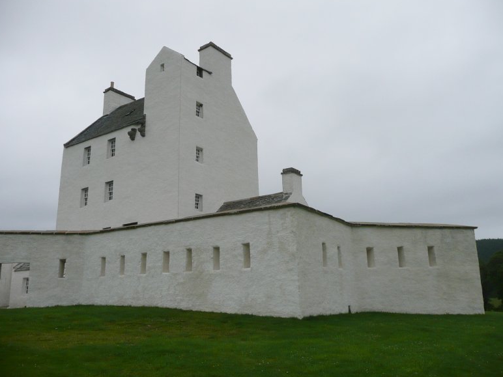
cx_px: 256
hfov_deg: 61.7
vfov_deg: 48.2
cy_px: 187
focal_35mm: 29
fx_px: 421
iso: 100
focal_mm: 4.6
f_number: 3.3
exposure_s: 1/400
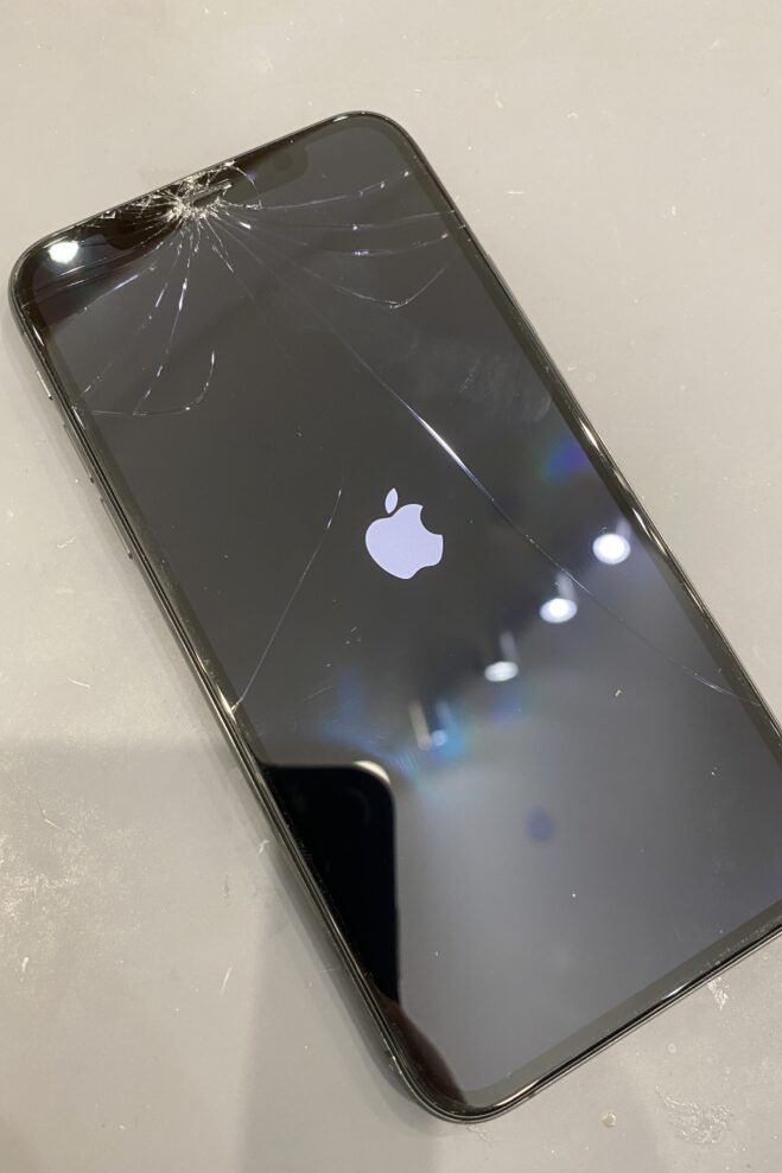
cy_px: 600
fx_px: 913
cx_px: 408
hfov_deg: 46.4
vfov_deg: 65.5
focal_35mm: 28
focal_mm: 4.25
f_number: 1.8
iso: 200
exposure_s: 1/60
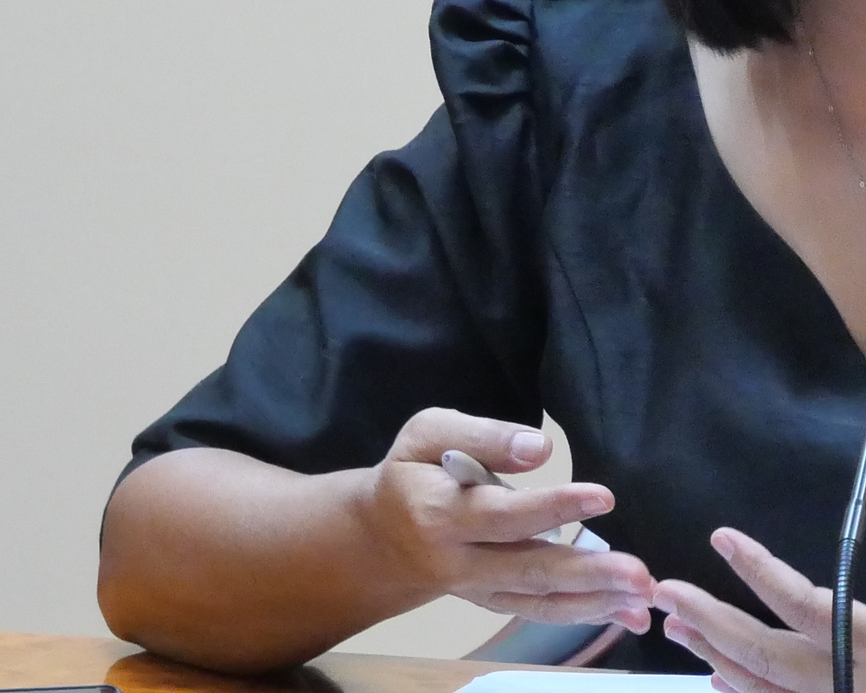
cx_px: 835
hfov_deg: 4.4
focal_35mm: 440
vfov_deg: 3.5
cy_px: -10
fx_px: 11280
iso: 3200
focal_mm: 60
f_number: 5.6
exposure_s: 1/30
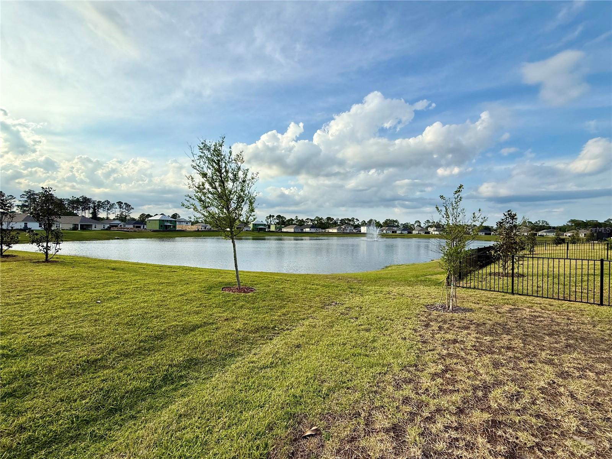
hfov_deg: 102.1
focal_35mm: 14
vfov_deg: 85.7
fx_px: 248
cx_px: 306
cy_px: 230
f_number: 2.2
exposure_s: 1/1613
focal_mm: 2.22
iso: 50
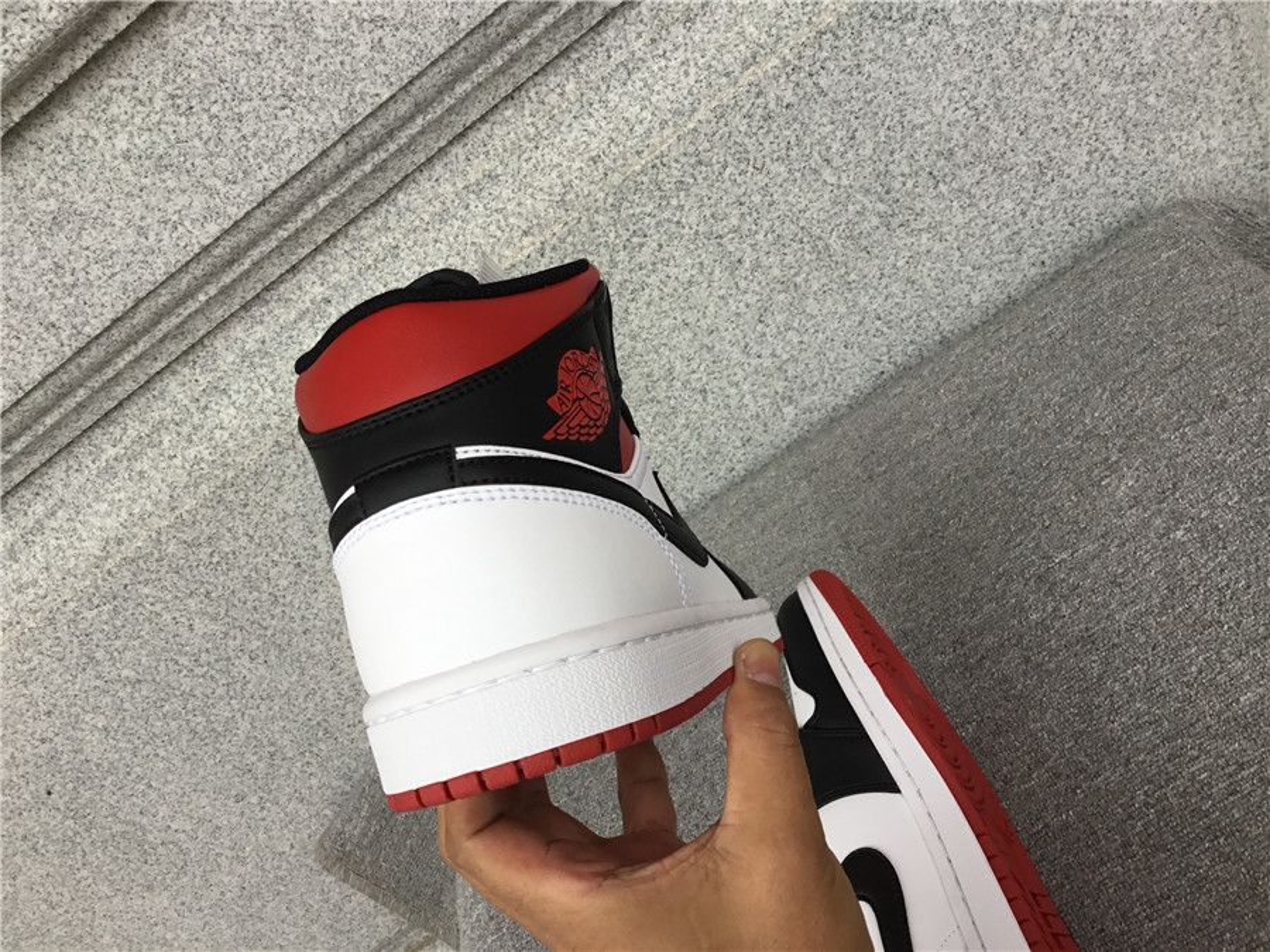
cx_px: 635
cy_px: 476
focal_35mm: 31
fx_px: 1137
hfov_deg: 58.4
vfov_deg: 45.4
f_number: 2.4
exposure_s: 1/100
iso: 40
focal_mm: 3.3
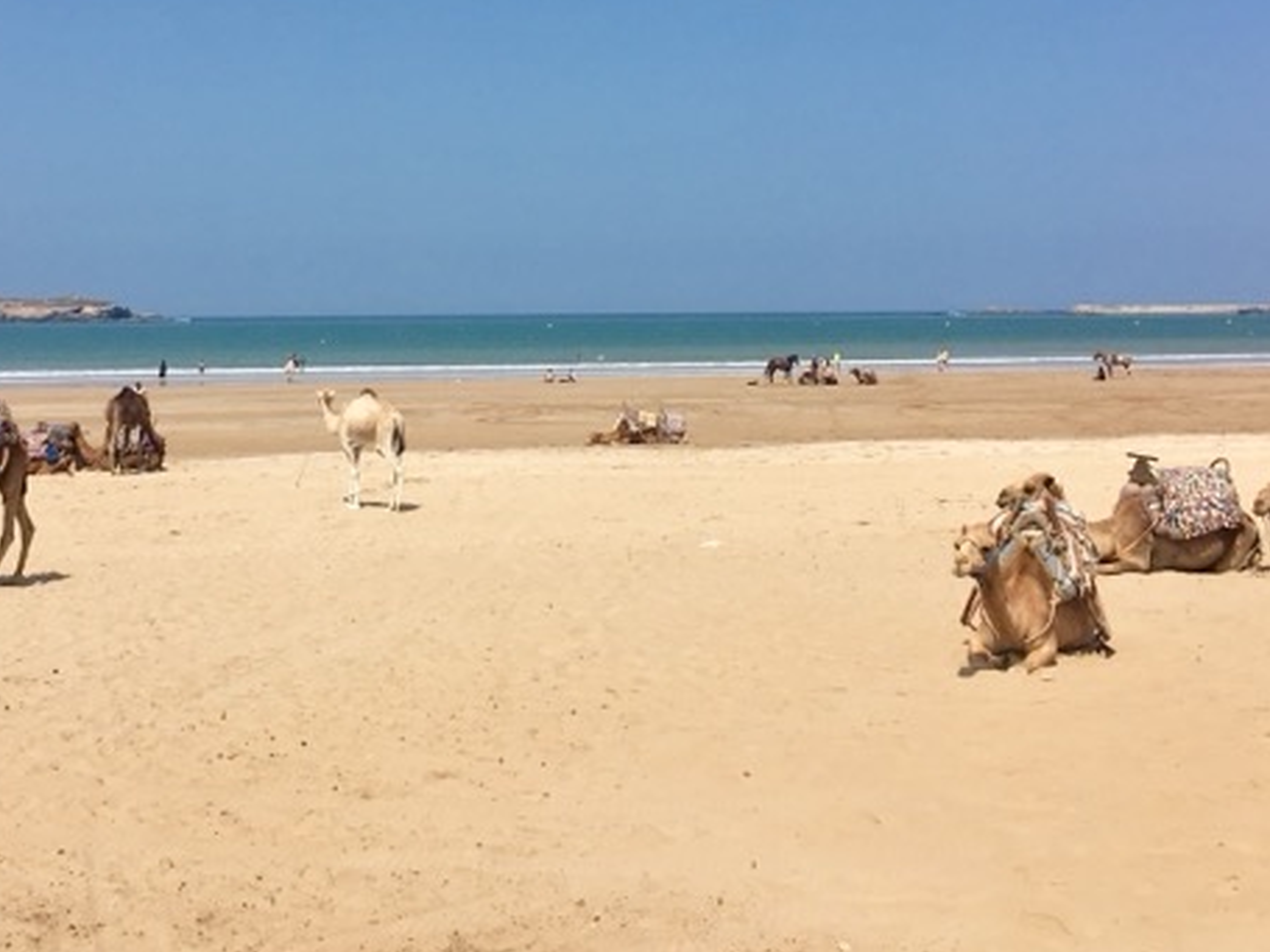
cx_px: 494
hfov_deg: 37.3
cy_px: 232
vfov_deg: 28.1
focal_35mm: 51
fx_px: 1871
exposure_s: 1/2849
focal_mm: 4.15
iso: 25
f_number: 2.2
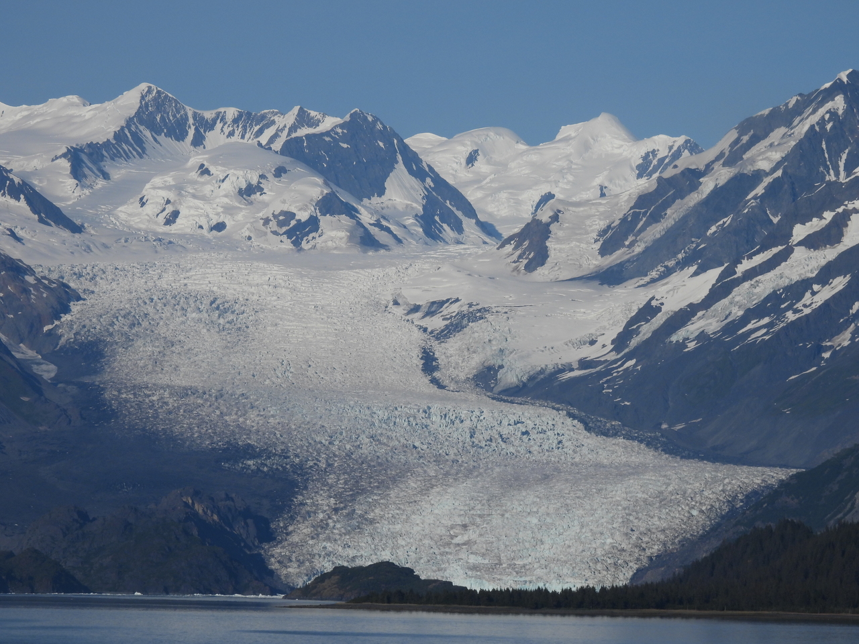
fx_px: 5956
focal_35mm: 240
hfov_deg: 8.2
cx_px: 430
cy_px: 322
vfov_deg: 6.2
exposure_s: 1/2000
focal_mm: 42.8
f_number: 5
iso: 100
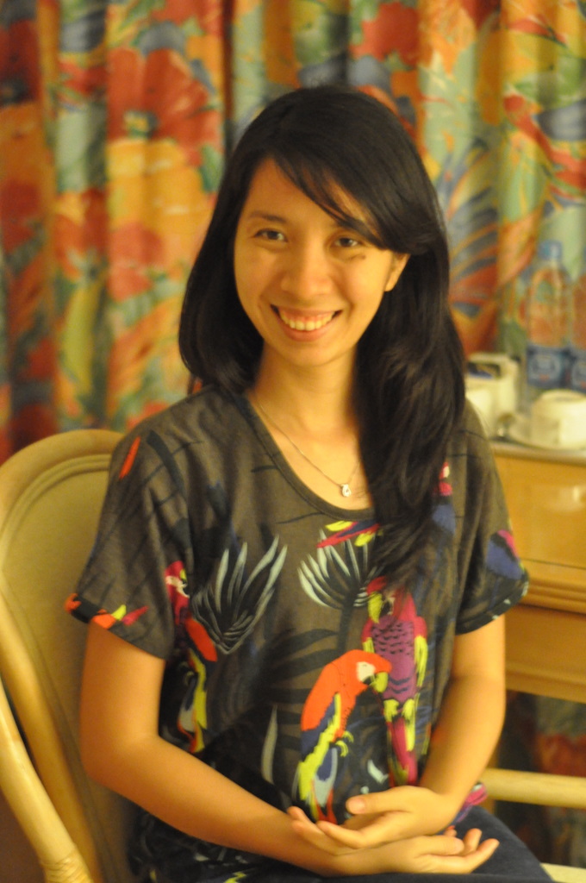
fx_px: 1836
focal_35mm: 75
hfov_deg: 18.1
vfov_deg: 27.0
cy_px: 442
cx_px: 293
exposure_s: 1/15
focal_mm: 50
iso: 3200
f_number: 2
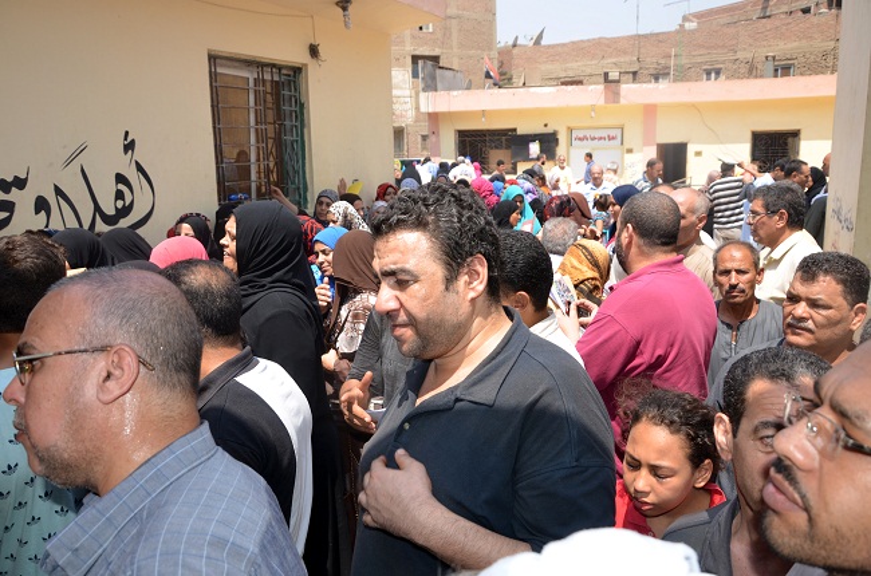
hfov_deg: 67.5
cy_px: 288
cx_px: 436
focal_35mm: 27
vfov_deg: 47.7
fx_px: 652
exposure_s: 1/250
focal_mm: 18
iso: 100
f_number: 5.6
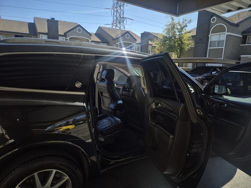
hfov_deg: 73.9
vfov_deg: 58.9
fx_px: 167
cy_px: 94
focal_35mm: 23
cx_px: 126
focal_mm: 5.4
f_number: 1.8
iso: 25
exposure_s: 1/736
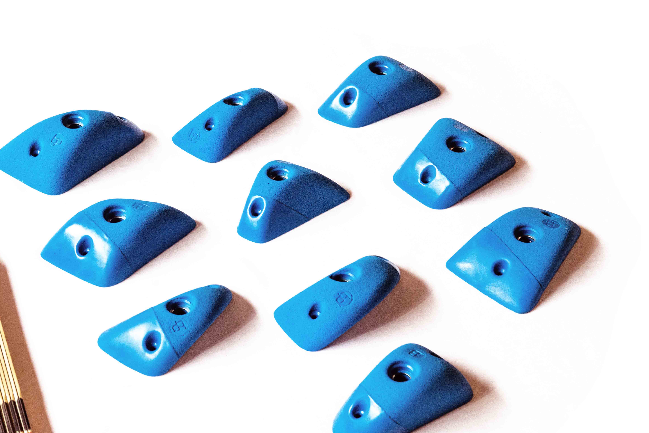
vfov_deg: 16.9
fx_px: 1461
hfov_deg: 25.0
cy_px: 241
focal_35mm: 81
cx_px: 245
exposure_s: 1/125
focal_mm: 62
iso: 1250
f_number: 10
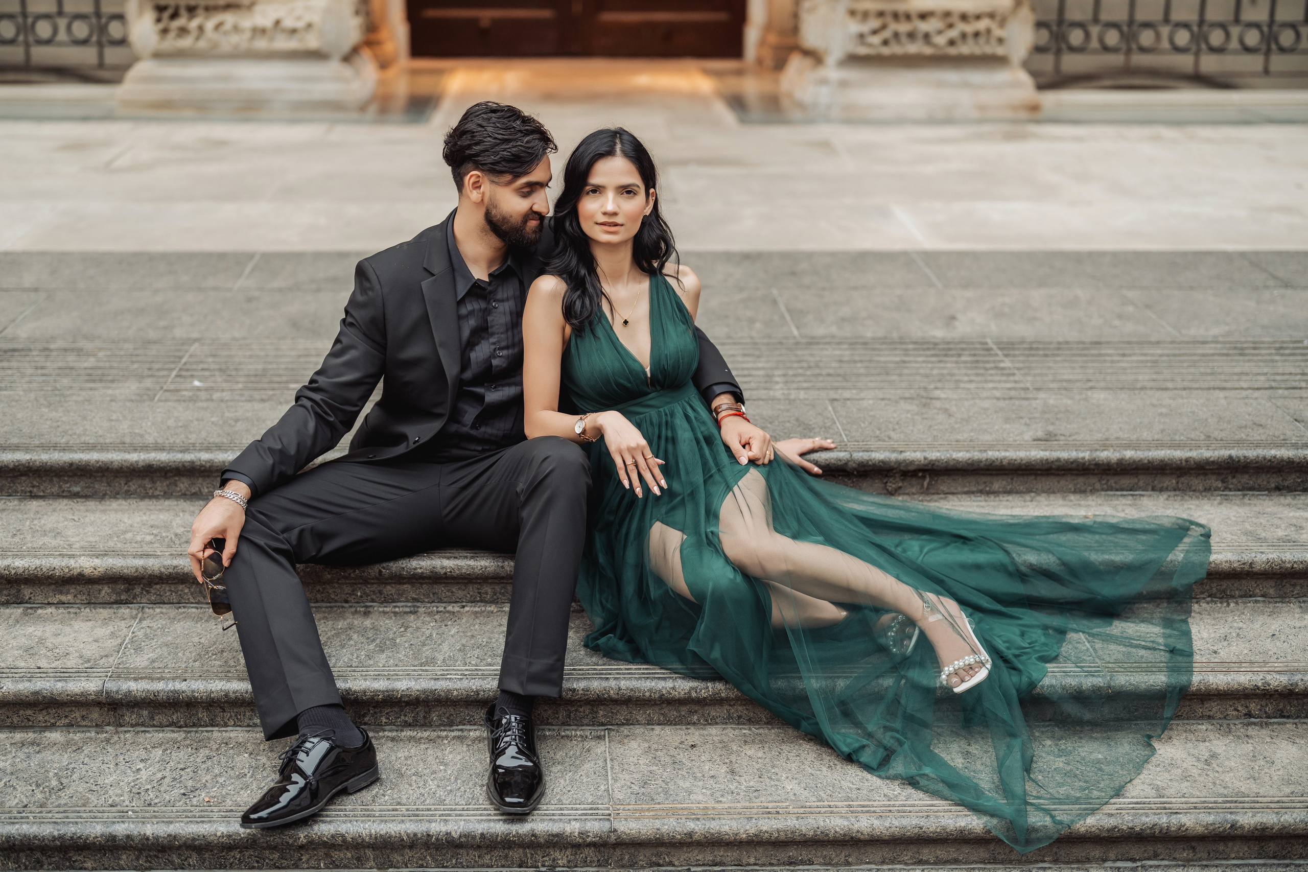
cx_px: 654
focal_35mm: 50
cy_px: 436
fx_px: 1817
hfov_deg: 39.6
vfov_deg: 27.0
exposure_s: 1/200
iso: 250
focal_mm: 50
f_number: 1.4
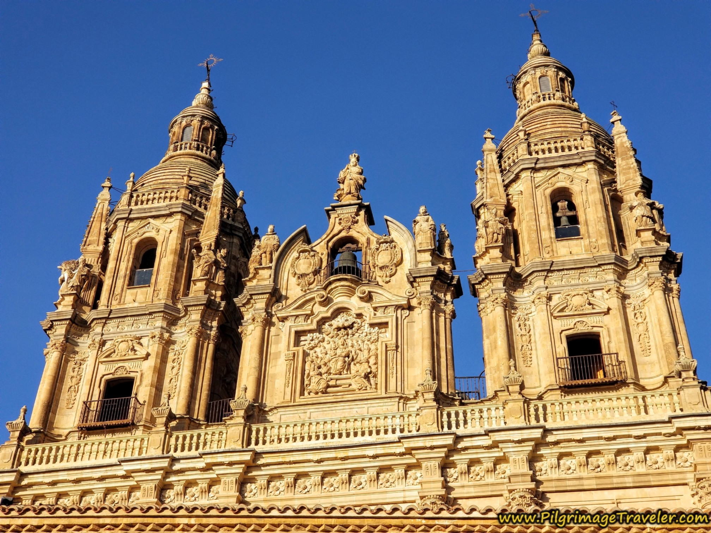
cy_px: 266
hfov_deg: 36.8
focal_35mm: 52
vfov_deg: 28.0
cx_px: 356
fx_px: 1068
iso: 25
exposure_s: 1/720
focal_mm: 6
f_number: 2.4
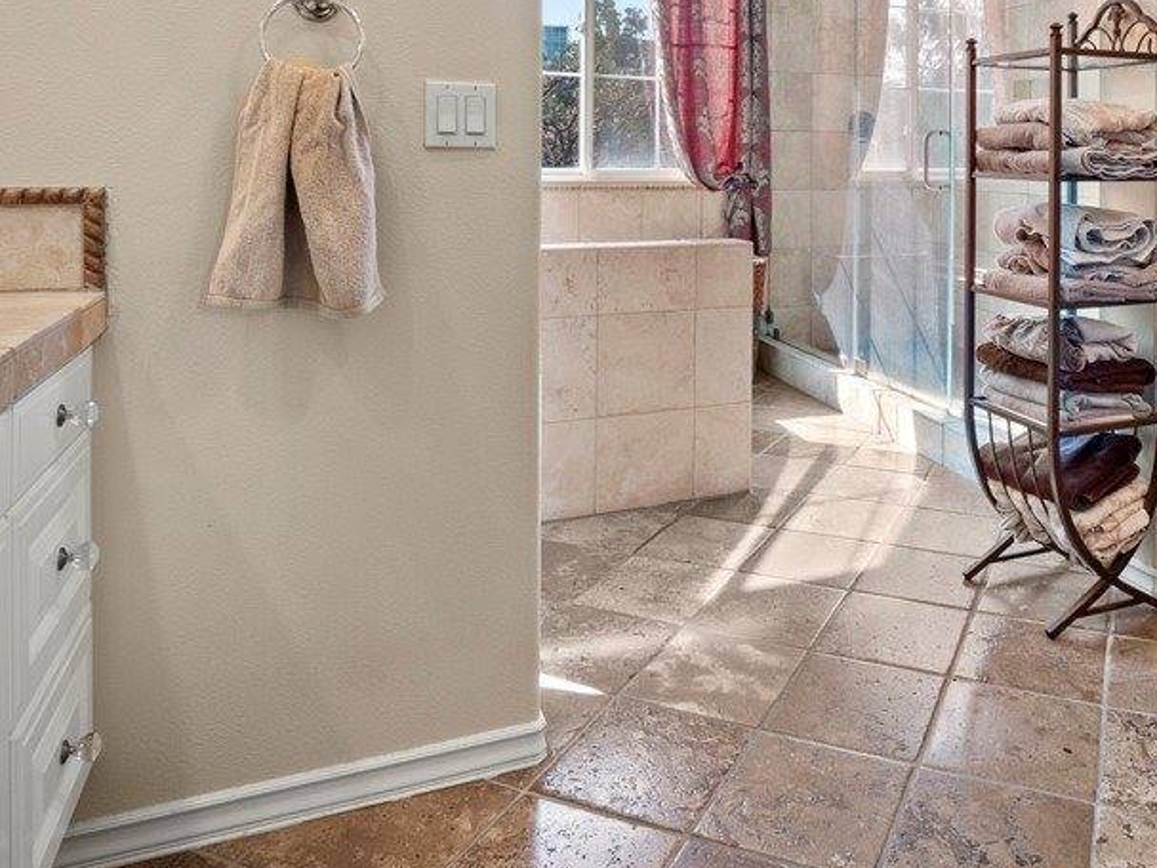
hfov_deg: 63.3
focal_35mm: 27
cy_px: 200
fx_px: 902
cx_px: 793
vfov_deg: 49.0
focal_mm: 8
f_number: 8
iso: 200
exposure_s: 1/5
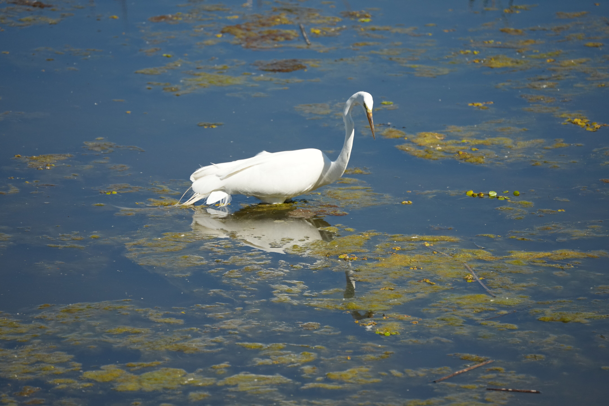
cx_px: 304
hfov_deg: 7.3
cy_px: 203
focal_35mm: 282
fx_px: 4770
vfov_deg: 4.9
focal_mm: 282
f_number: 6.3
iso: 640
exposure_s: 1/2500
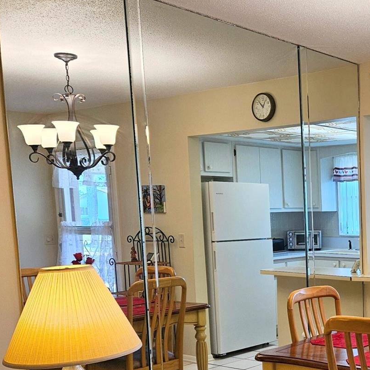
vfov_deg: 32.2
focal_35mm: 52
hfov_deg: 30.2
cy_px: 273
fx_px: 629
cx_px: 383
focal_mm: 5.4
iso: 64
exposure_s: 1/120
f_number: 1.8
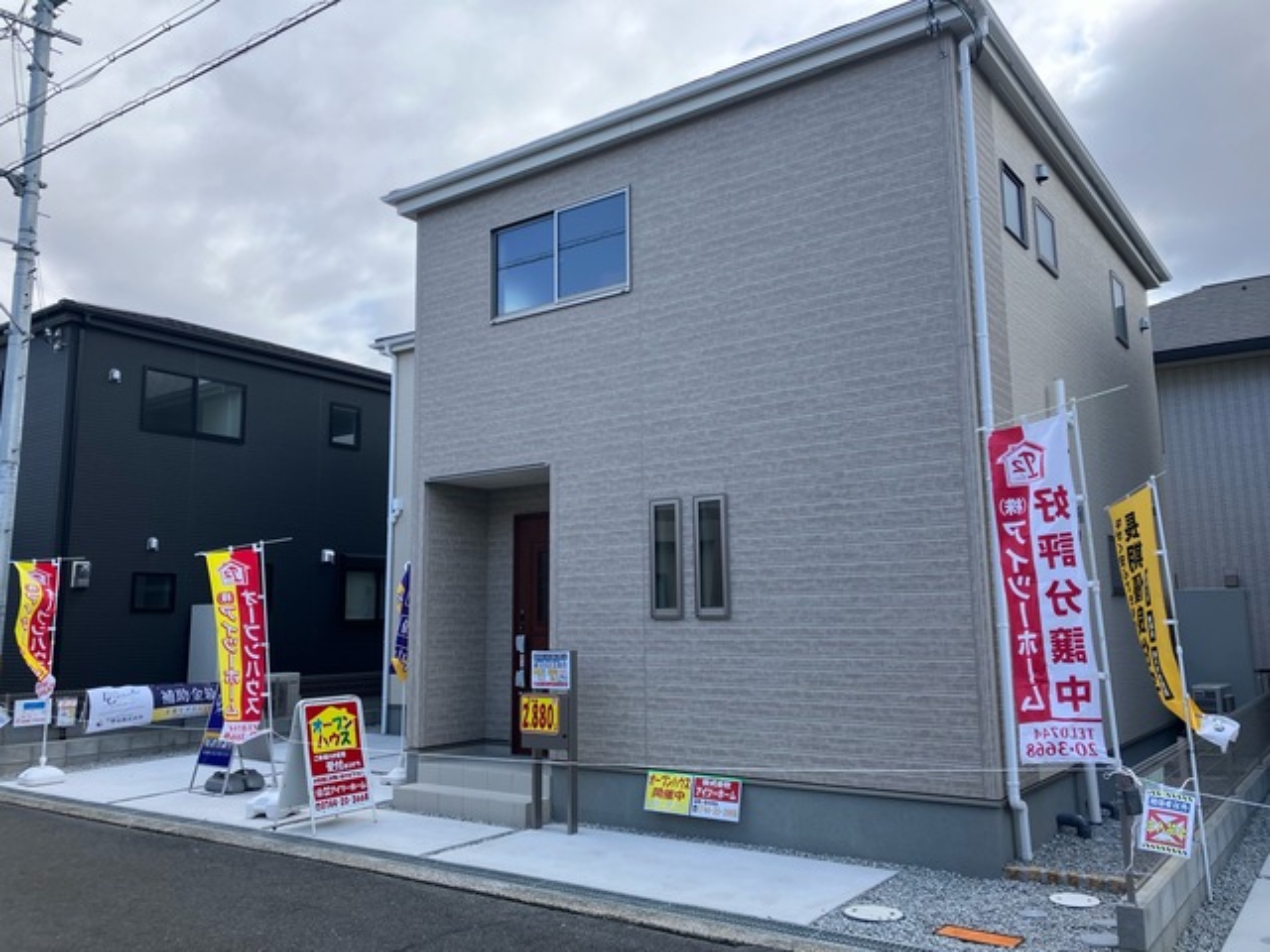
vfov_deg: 49.7
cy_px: 476
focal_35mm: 28
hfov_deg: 63.4
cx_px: 635
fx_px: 1027
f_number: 1.8
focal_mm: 3.99
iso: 32
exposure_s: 1/578
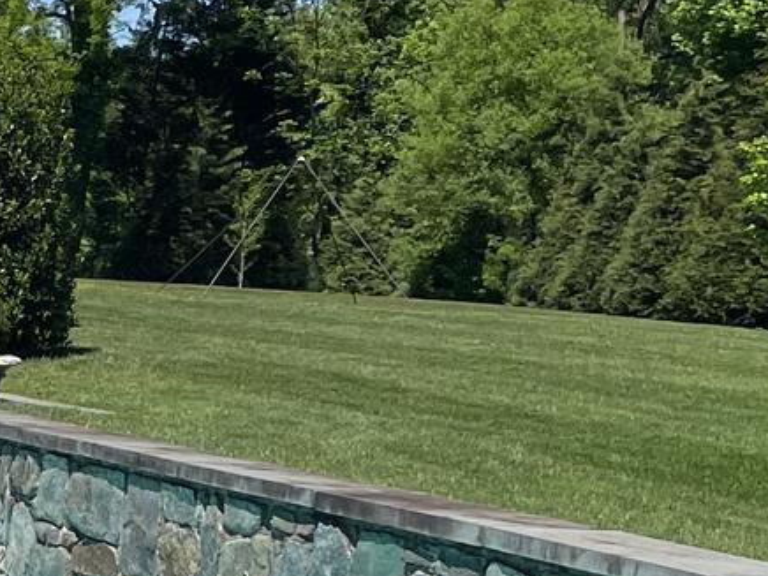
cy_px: 715
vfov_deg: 11.9
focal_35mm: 122
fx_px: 2707
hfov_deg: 14.1
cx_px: -654
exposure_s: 1/5814
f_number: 1.6
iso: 32
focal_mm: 4.2
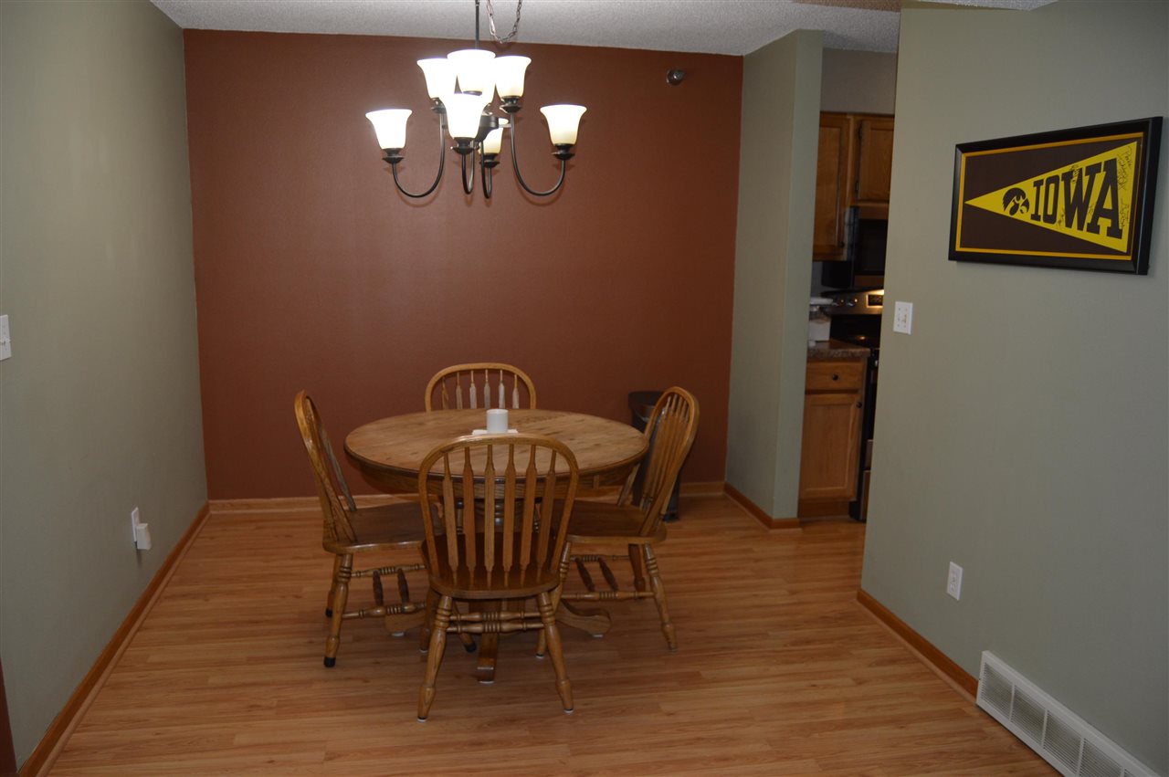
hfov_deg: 67.4
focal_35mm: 27
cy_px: 388
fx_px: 876
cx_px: 584
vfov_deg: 47.8
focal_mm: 18
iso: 450
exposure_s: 1/60
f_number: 3.5
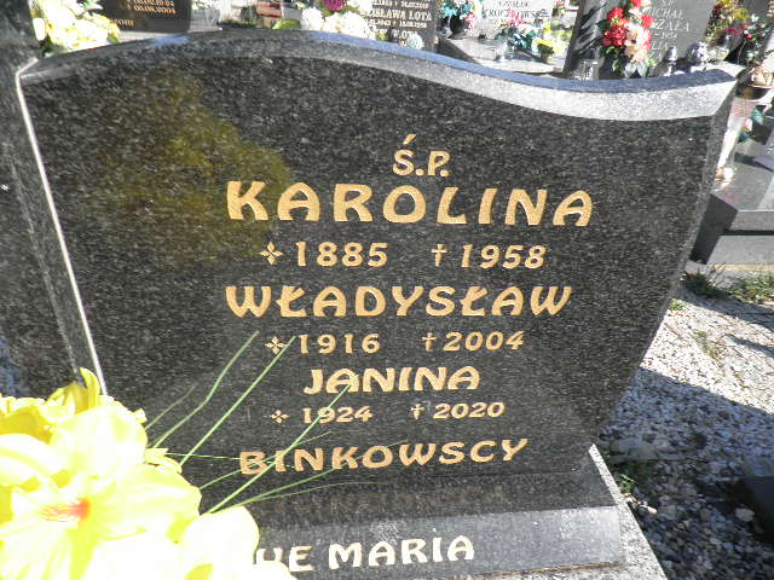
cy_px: 290
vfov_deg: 56.8
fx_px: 537
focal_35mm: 24
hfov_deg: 71.6
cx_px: 387
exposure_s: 1/80
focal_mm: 4.3
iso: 64
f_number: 8.3
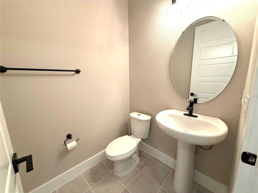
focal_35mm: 14
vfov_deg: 85.7
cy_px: 96
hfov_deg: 102.1
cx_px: 129
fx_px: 104
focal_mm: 2.22
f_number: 2.2
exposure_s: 1/120
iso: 200
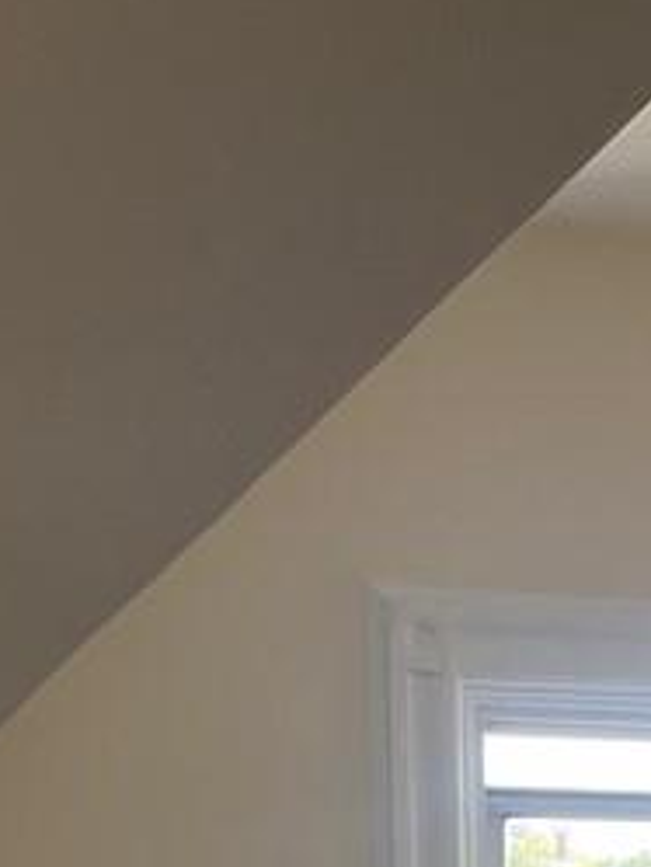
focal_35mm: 107
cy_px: 1257
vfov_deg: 16.8
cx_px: 853
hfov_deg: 13.3
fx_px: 2681
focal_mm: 5.1
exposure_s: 1/121
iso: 80
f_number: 1.6
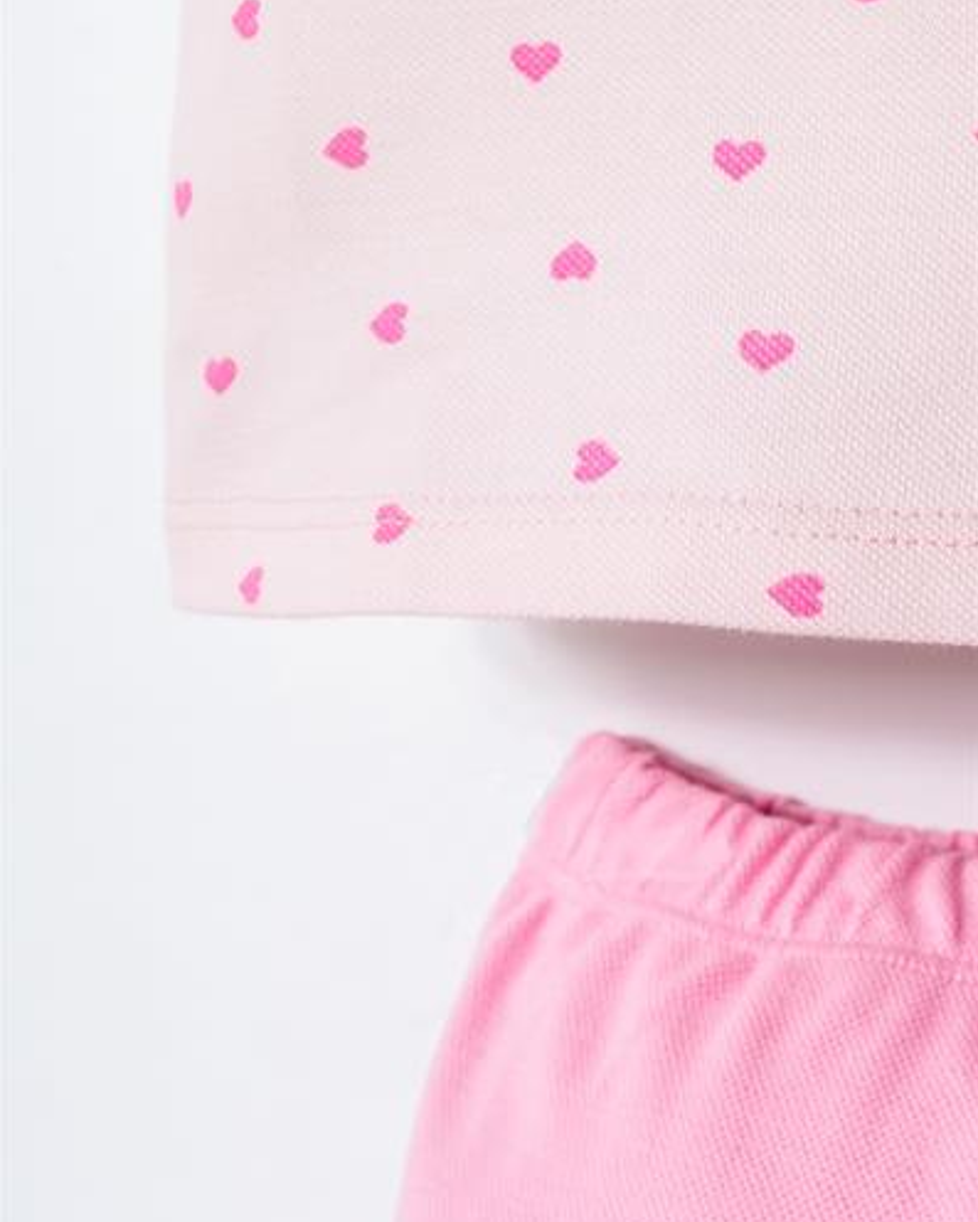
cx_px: 488
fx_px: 3074
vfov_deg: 22.5
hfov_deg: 18.1
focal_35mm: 85
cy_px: 575
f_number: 11
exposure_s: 1/125
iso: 160
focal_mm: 50
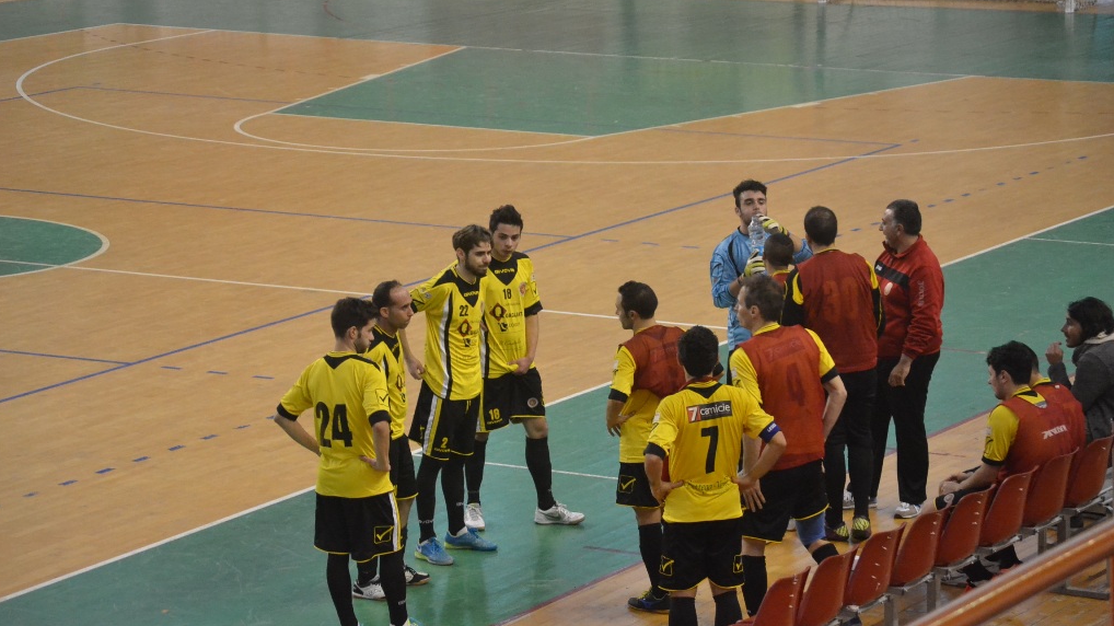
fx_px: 4016
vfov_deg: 8.9
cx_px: 555
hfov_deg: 15.8
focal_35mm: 136
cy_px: 300
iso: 3200
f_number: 4.2
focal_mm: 86
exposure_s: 1/200
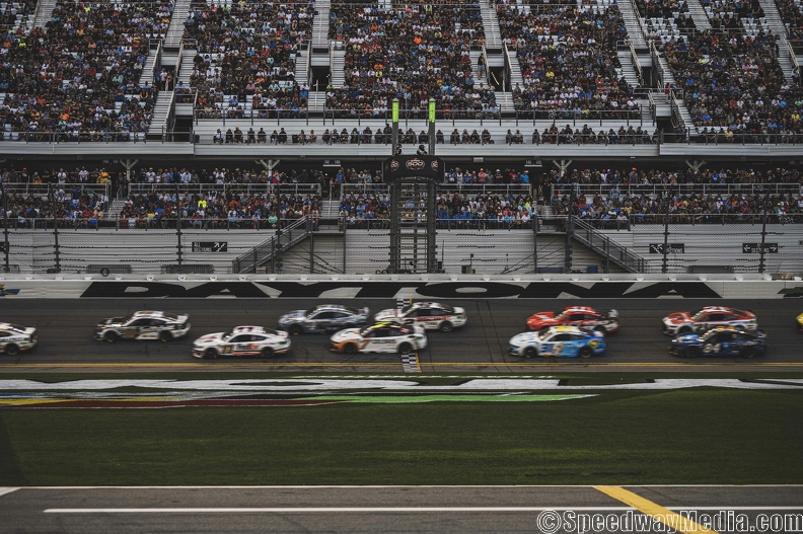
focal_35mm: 70
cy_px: 267
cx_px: 402
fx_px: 1560
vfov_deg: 19.4
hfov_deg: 28.9
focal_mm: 70
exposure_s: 1/400
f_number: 2.8
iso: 160
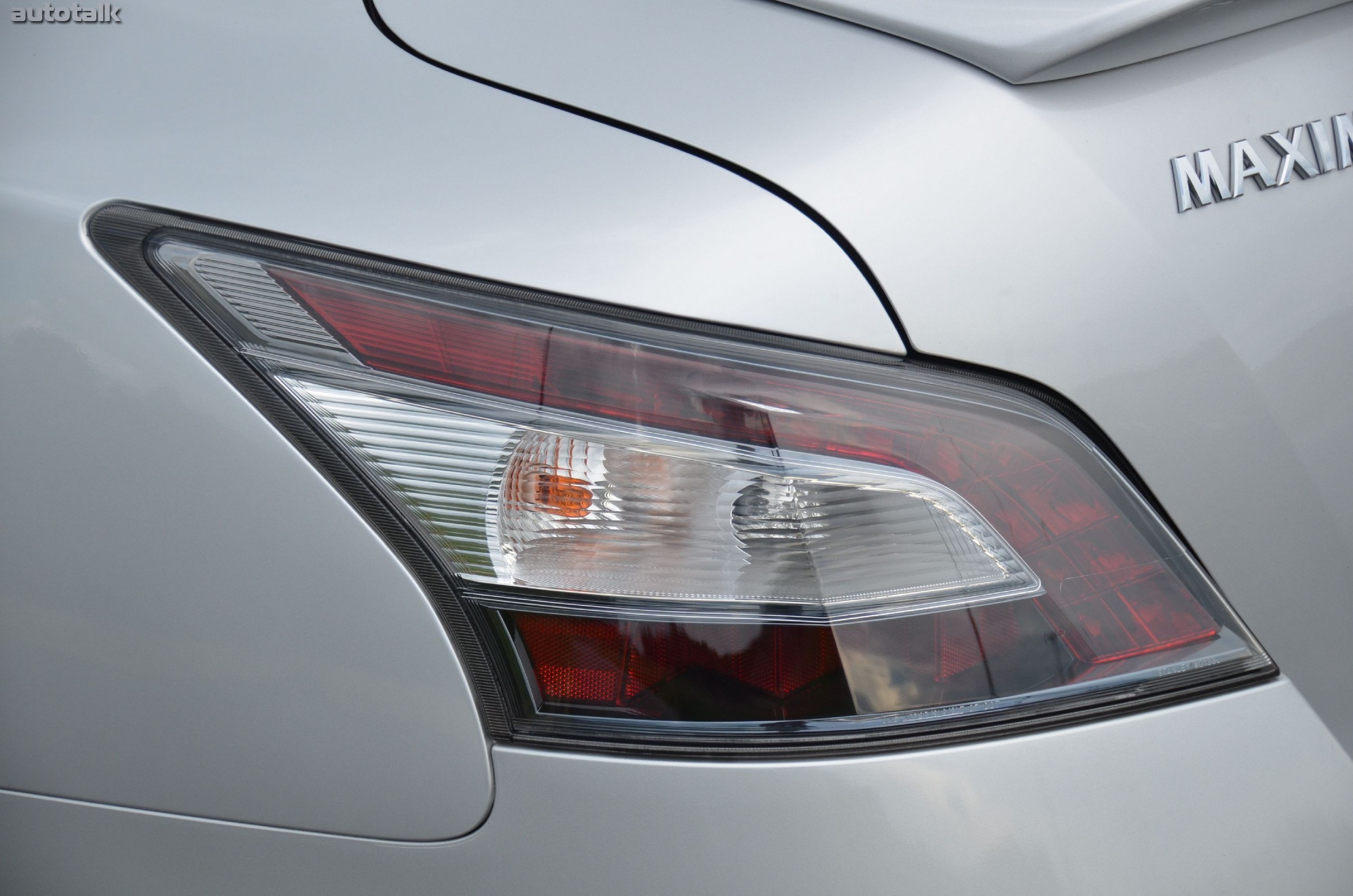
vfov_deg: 13.0
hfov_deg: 19.5
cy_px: 448
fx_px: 3938
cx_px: 676
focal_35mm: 105
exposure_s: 1/1000
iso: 560
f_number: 5
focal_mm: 70
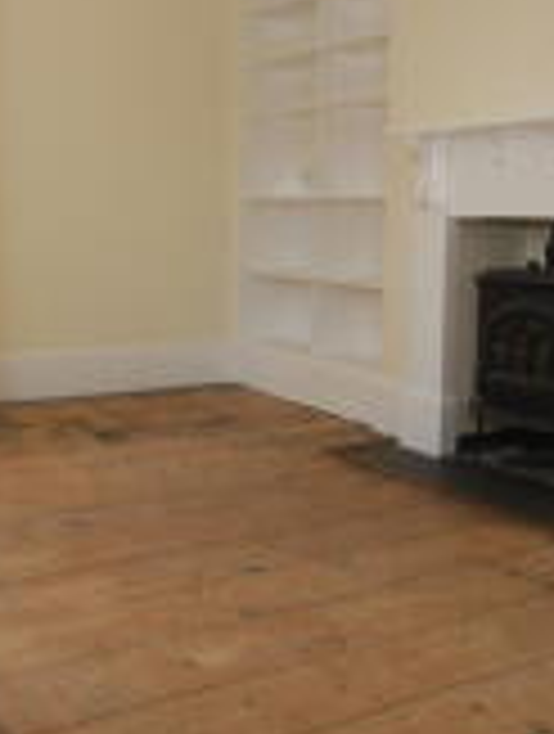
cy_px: 245
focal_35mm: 42
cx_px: 158
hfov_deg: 34.0
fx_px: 893
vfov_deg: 44.1
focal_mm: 10
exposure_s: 1/160
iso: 400
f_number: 6.3
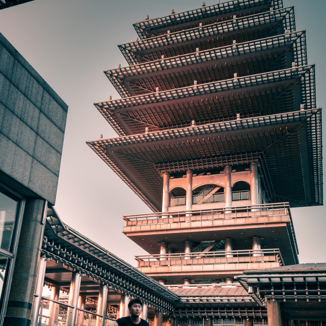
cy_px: 215
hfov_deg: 41.9
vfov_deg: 41.4
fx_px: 426
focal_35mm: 40
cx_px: 162
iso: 500
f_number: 7.1
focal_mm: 20.5
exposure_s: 1/125
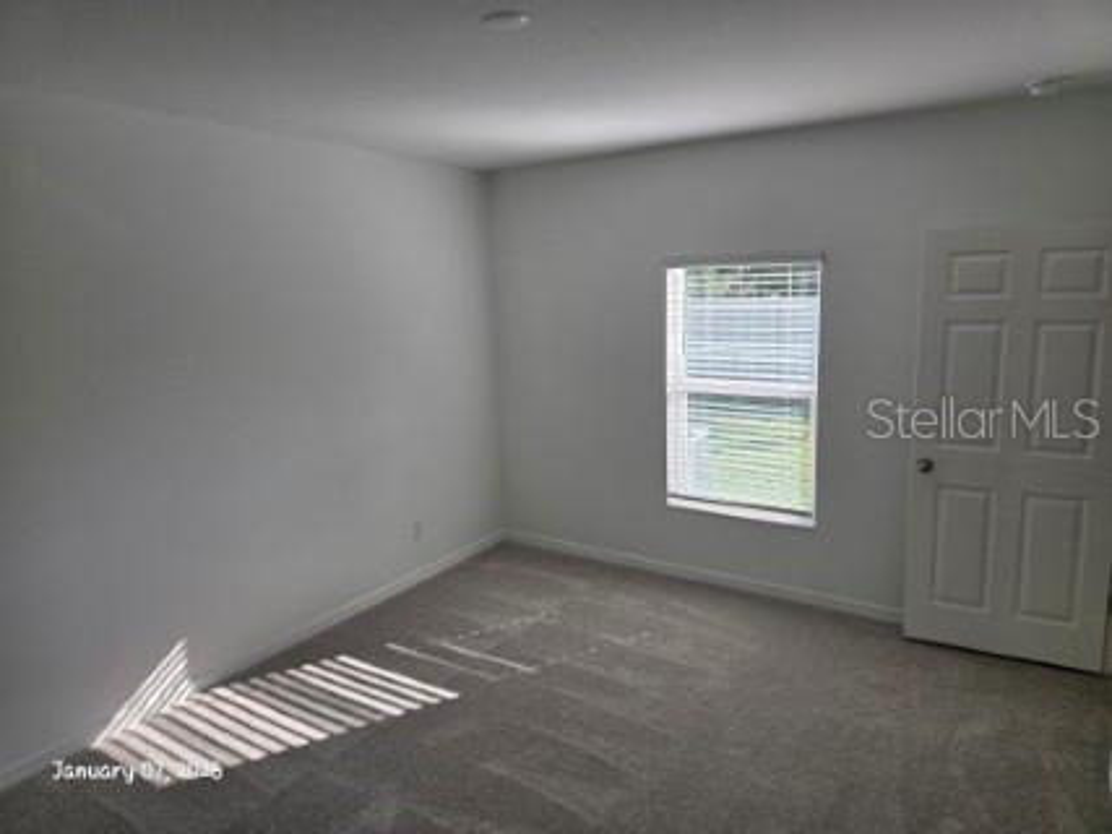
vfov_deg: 58.9
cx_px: 556
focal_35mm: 23
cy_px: 417
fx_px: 739
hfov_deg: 73.9
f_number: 1.7
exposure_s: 1/359
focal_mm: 6.3
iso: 40
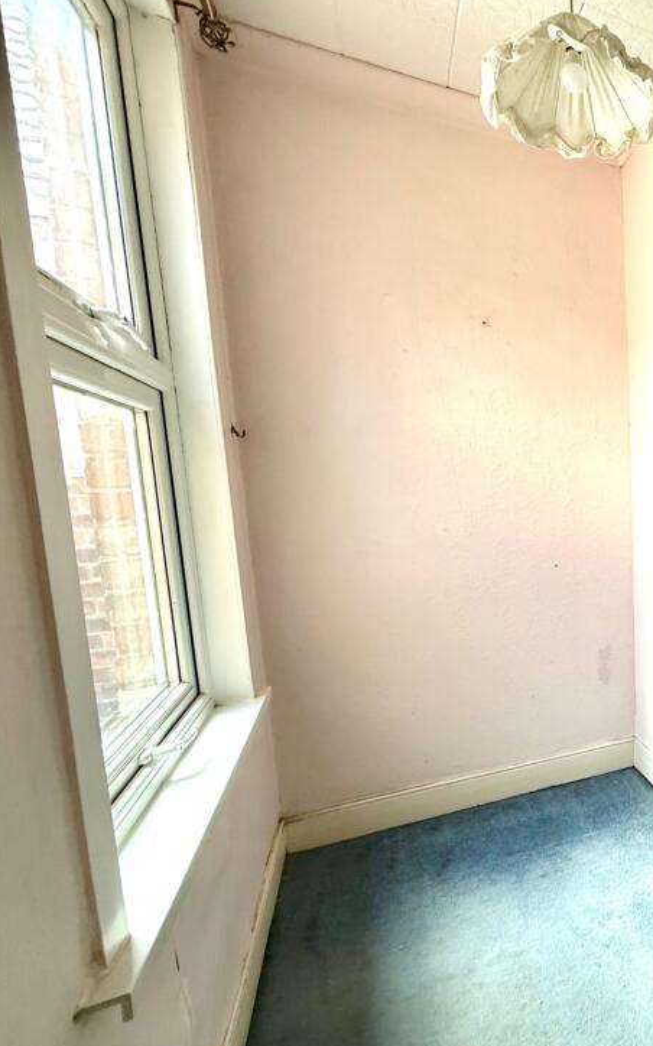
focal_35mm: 21
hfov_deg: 43.0
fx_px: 598
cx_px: 735
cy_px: 548
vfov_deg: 82.2
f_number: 2.2
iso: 200
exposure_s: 1/99
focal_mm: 2.22
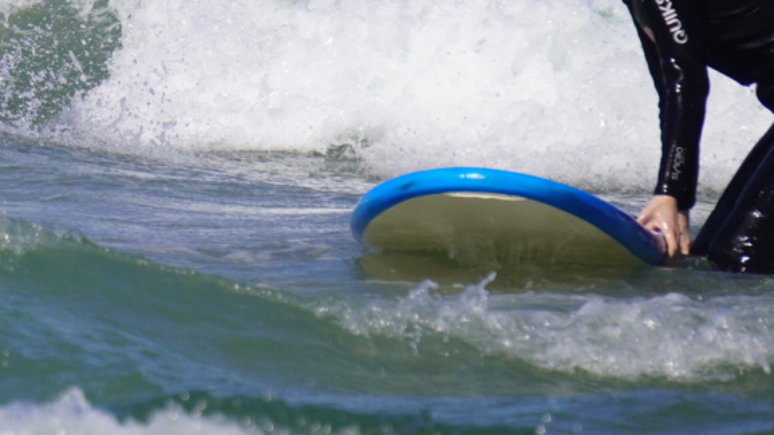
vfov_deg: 1.4
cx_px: -110
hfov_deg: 2.4
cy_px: -139
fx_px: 18223
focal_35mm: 888
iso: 100
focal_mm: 202
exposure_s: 1/800
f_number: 6.3
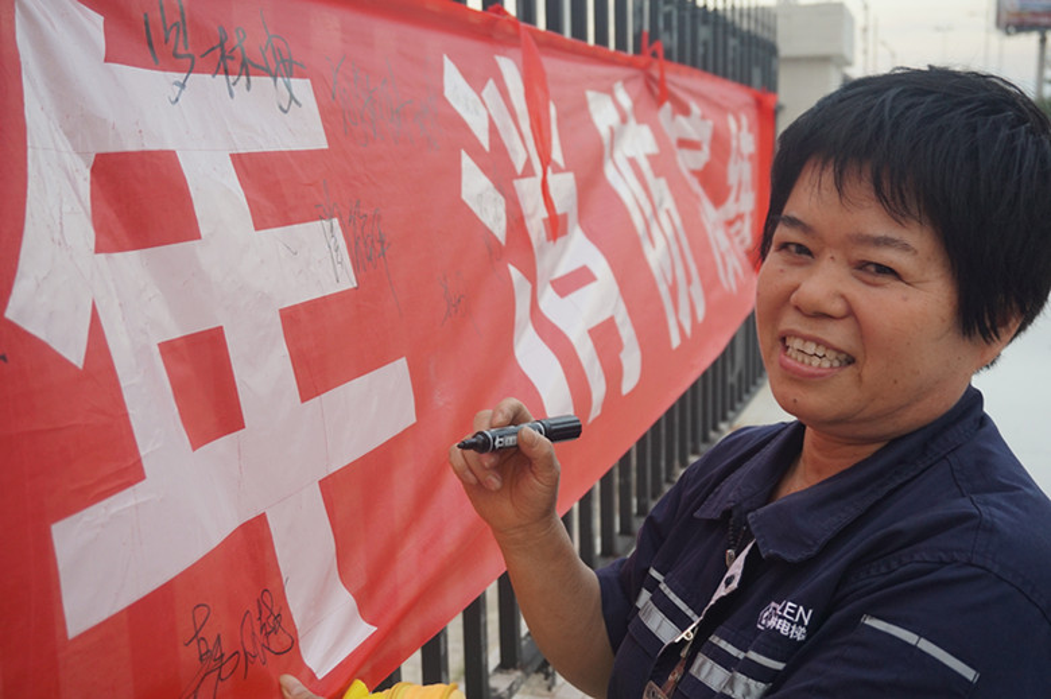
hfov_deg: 48.0
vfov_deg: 33.0
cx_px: 526
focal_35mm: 40
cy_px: 350
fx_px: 1182
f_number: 4.5
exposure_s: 1/160
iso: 320
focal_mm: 27
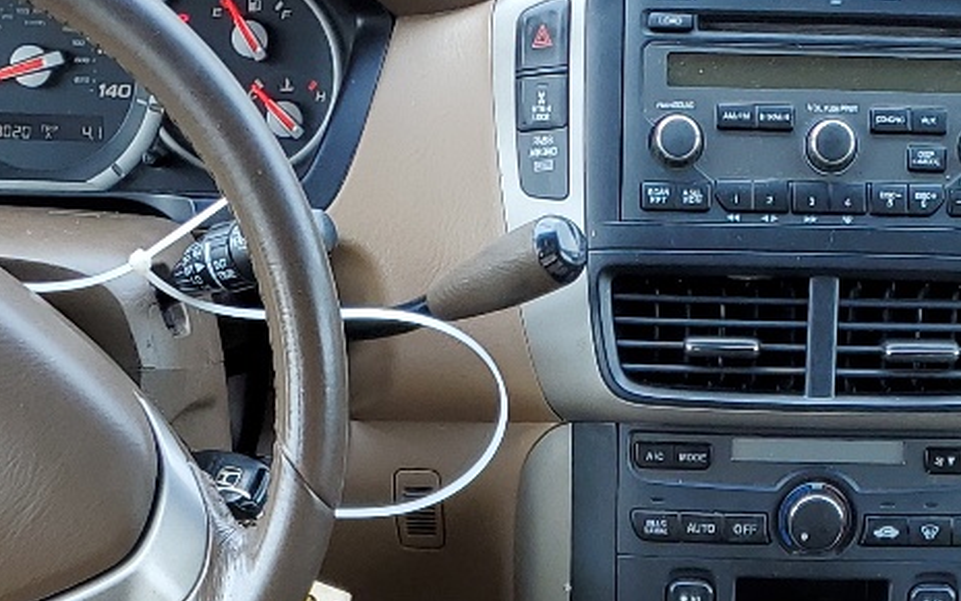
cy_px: 968
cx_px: 675
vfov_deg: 12.9
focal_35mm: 95
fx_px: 2488
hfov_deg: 21.7
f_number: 1.5
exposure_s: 1/175
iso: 50
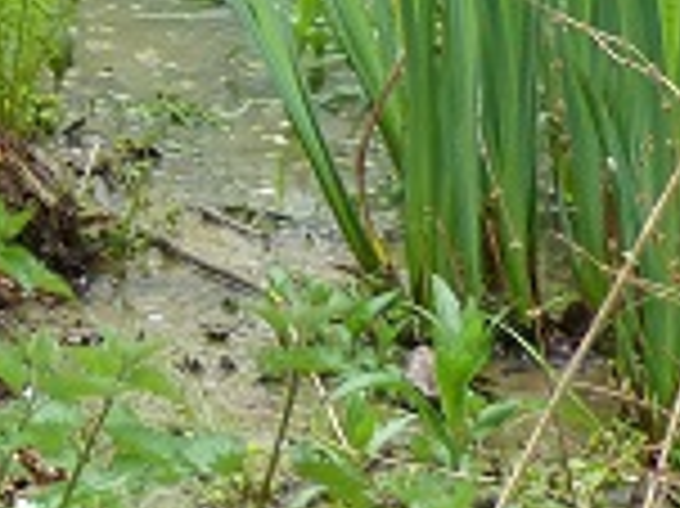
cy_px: -535
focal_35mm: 366
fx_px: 7184
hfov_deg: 5.3
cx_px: -887
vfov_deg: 4.0
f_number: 3.3
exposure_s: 1/60
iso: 250
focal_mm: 12.4
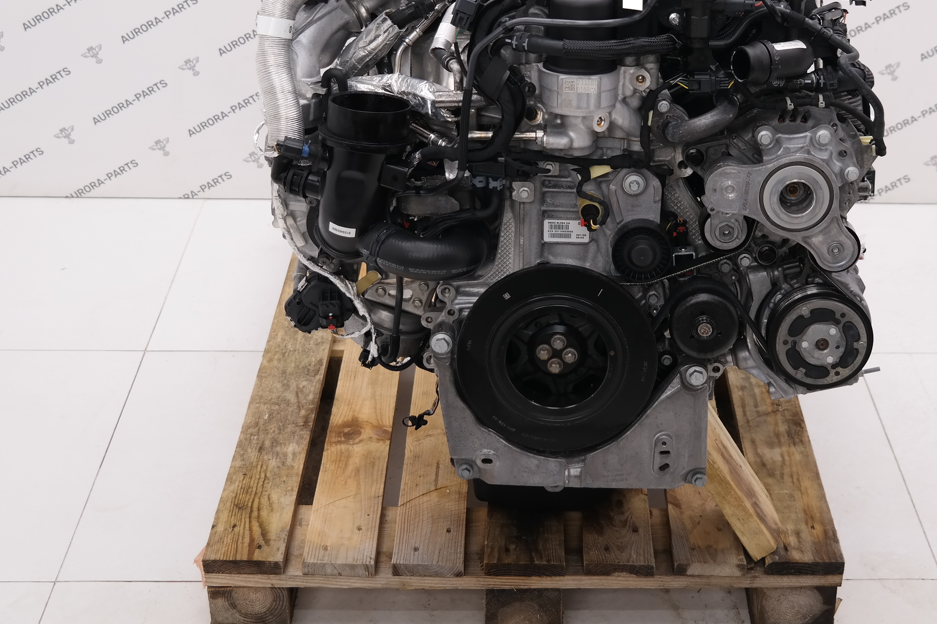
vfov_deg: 21.8
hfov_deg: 32.3
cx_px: 550
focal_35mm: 62
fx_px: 1613
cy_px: 175
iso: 200
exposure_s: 1/100
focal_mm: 24
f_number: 4
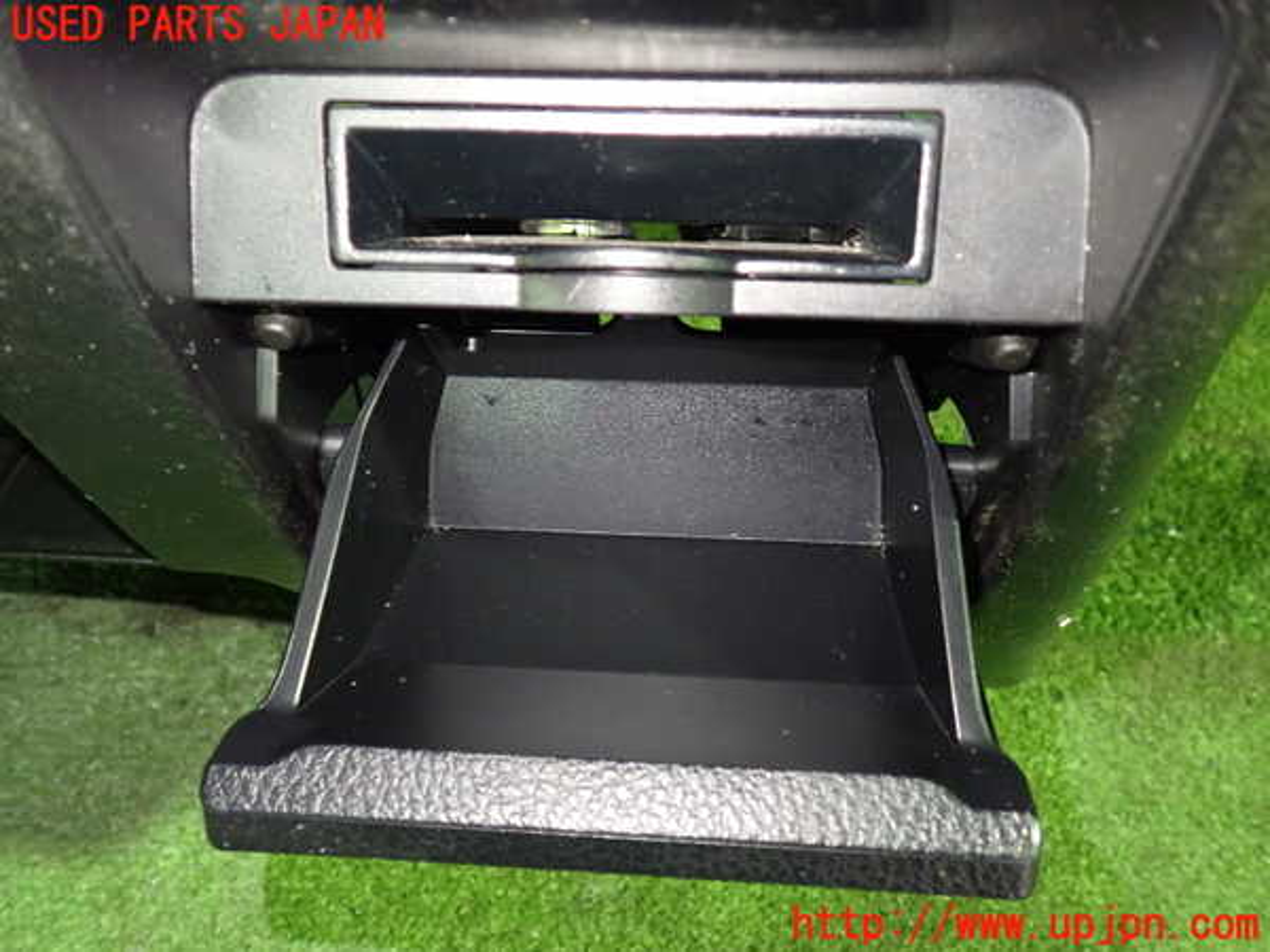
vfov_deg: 46.8
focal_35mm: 30
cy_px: 476
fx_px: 1101
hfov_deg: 60.0
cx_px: 635
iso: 800
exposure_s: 1/20
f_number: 2.3
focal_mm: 5.4
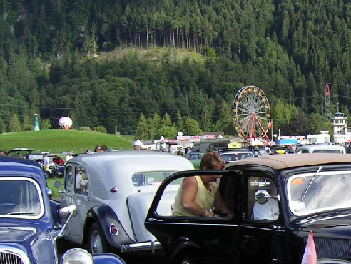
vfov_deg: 19.3
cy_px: 236
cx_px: 362
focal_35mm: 75
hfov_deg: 24.6
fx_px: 760
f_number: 4.8
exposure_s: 1/148
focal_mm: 5.6
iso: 50
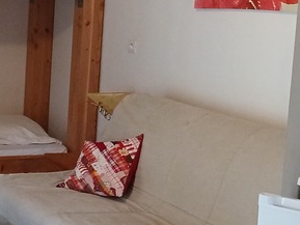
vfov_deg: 16.0
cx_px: 10
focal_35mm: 92
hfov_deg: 20.7
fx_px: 798
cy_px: 71
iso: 320
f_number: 1.8
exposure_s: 1/33
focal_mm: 3.98
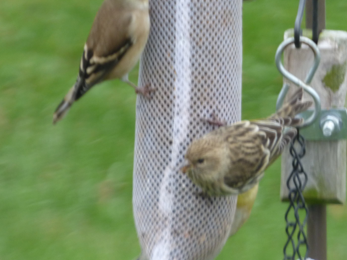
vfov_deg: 1.1
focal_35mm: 1381
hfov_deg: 1.4
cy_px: 108
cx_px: 216
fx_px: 13844
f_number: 5.6
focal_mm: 136.6
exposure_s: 1/100
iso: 160
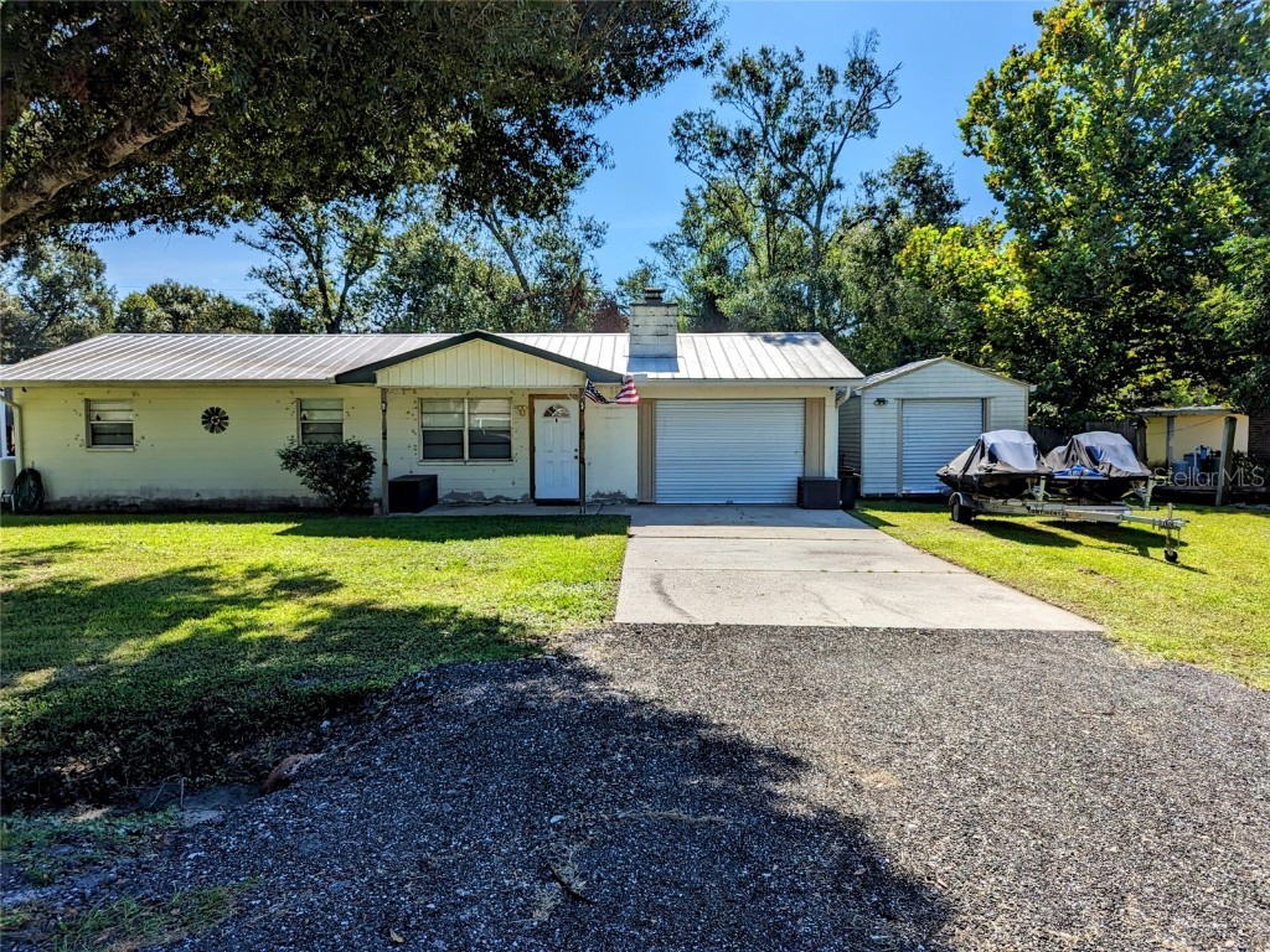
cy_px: 476
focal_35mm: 24
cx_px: 635
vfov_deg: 56.8
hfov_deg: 71.6
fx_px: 881
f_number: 1.85
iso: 41
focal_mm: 6.81
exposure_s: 1/3906
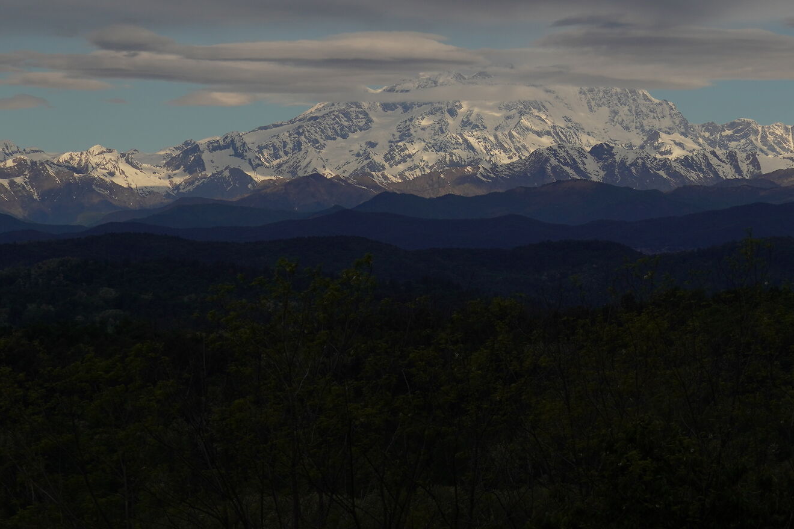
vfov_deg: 7.2
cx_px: 529
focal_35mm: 191
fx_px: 4213
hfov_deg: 10.8
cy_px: 111
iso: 100
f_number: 8
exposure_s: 1/800
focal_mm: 70
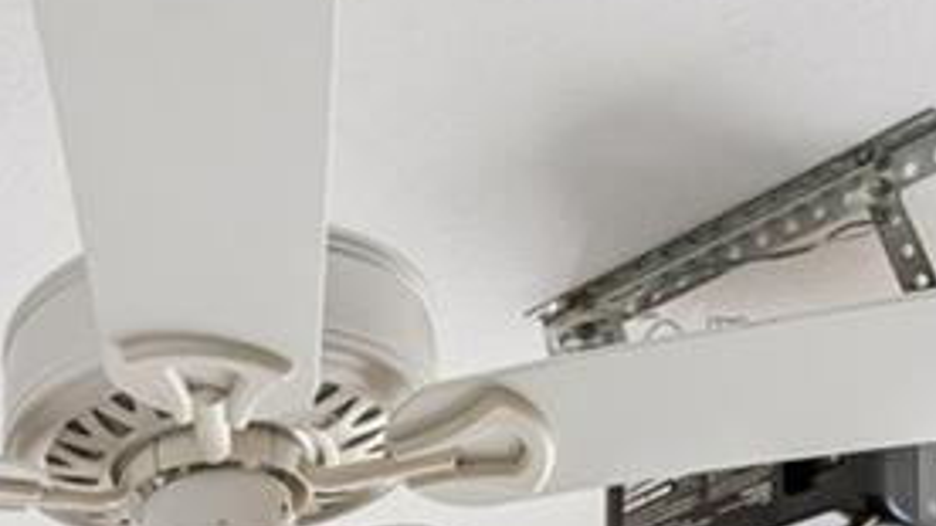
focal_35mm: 97
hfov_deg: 20.6
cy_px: 1649
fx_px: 2407
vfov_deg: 9.4
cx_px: -173
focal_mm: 11
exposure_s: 1/200
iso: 100
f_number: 7.1
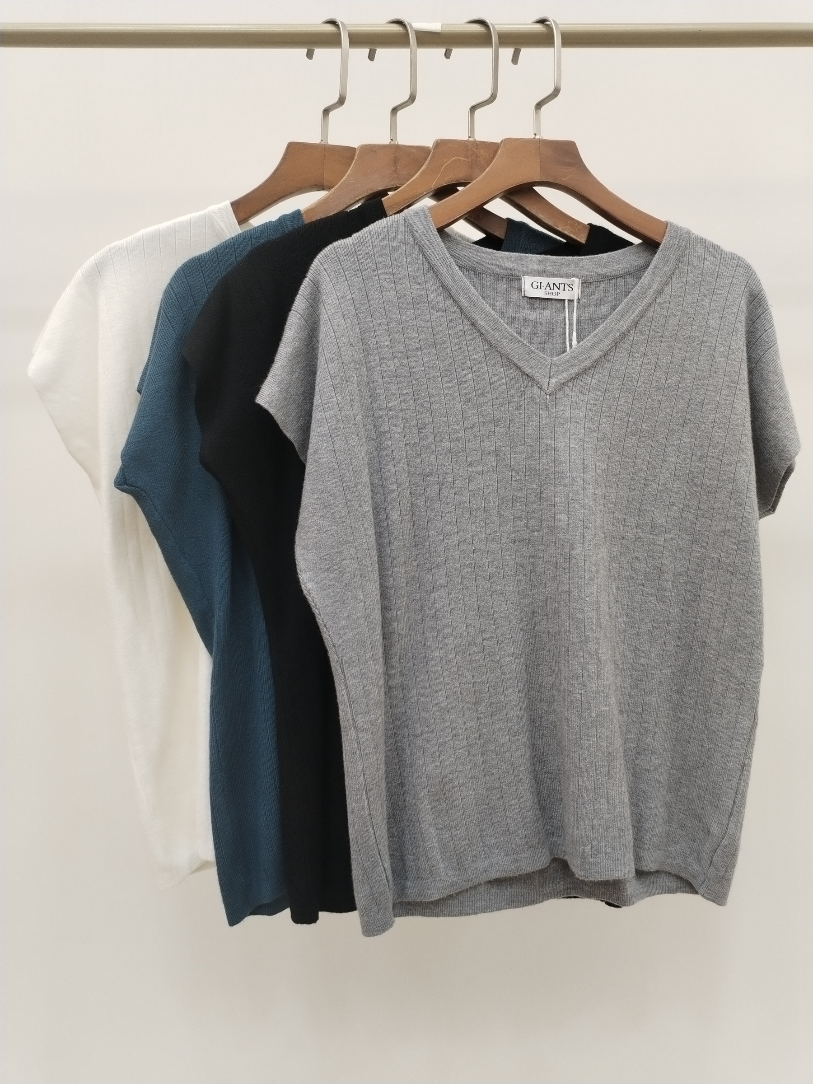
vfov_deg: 61.7
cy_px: 542
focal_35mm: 29
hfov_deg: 48.2
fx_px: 908
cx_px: 406
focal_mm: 4.75
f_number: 1.8
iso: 215
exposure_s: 1/60
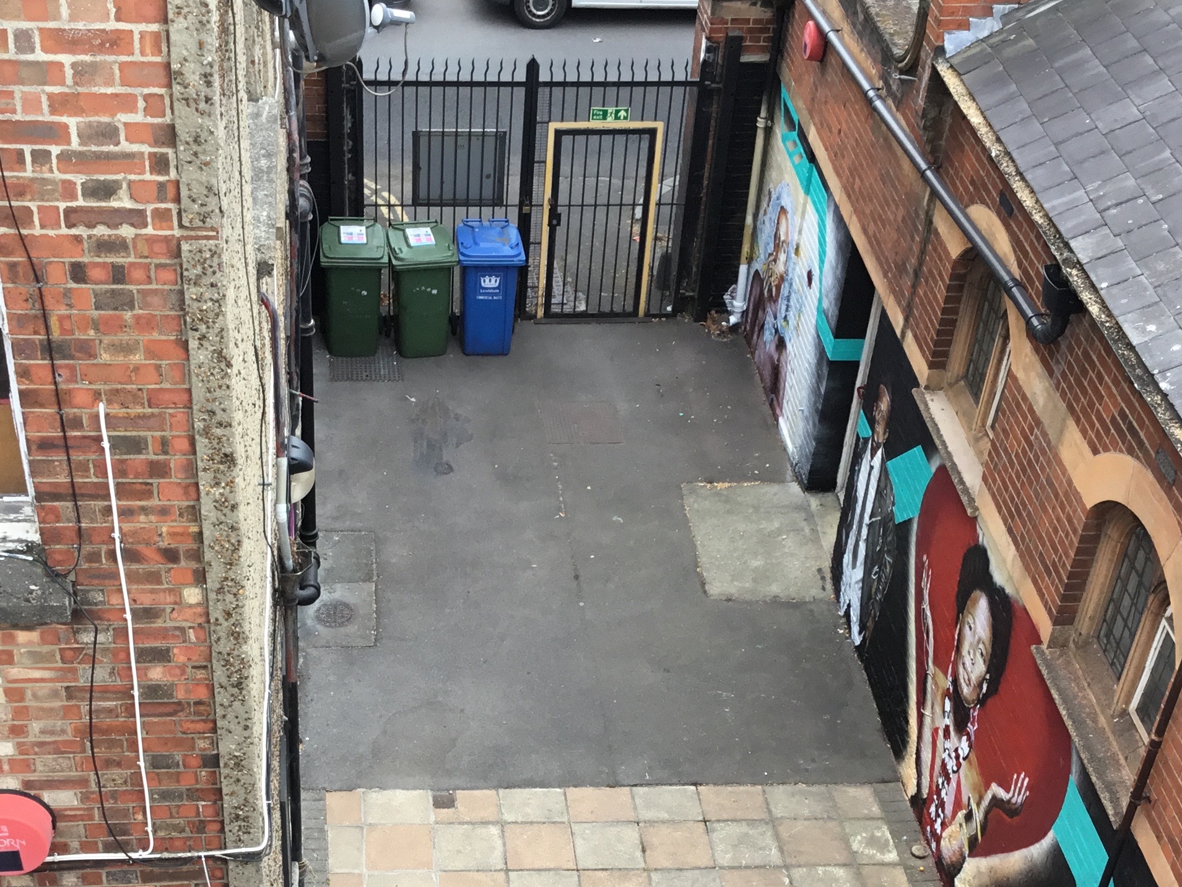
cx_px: 489
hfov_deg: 36.1
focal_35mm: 53
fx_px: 1810
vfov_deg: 27.1
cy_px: 689
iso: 32
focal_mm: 3.3
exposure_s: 1/50
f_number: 2.4
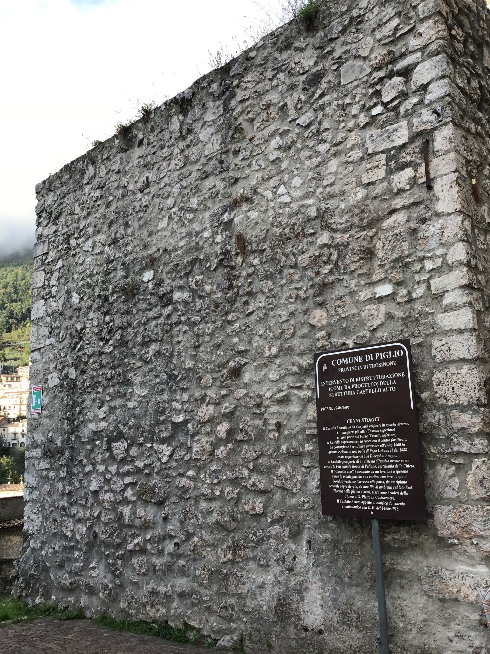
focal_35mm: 31
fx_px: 585
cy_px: 327
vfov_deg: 58.4
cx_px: 245
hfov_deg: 45.4
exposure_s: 1/229
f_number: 2.4
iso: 25
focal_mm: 3.3
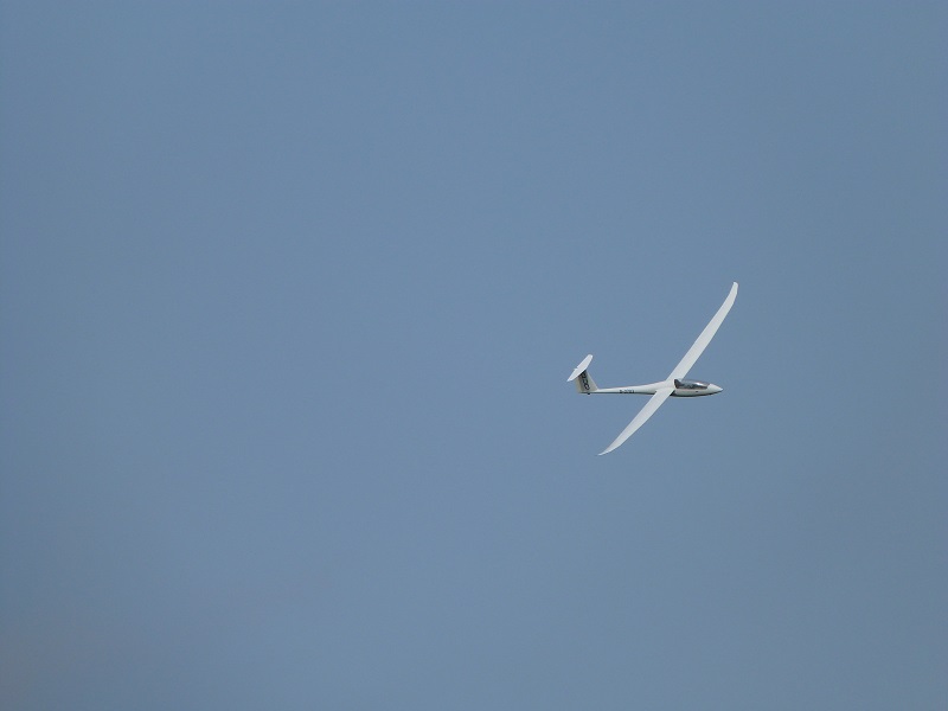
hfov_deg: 3.4
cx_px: 474
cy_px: 356
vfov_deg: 2.5
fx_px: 15994
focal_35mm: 584
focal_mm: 105.1
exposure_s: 1/800
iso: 100
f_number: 5.6
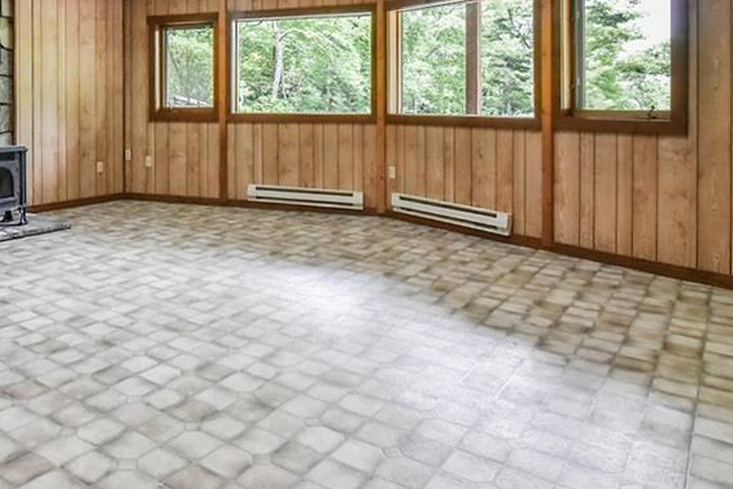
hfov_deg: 61.6
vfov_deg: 43.1
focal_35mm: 29
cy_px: 104
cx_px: 226
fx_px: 591
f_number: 11
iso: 4000
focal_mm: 16
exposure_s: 1/125
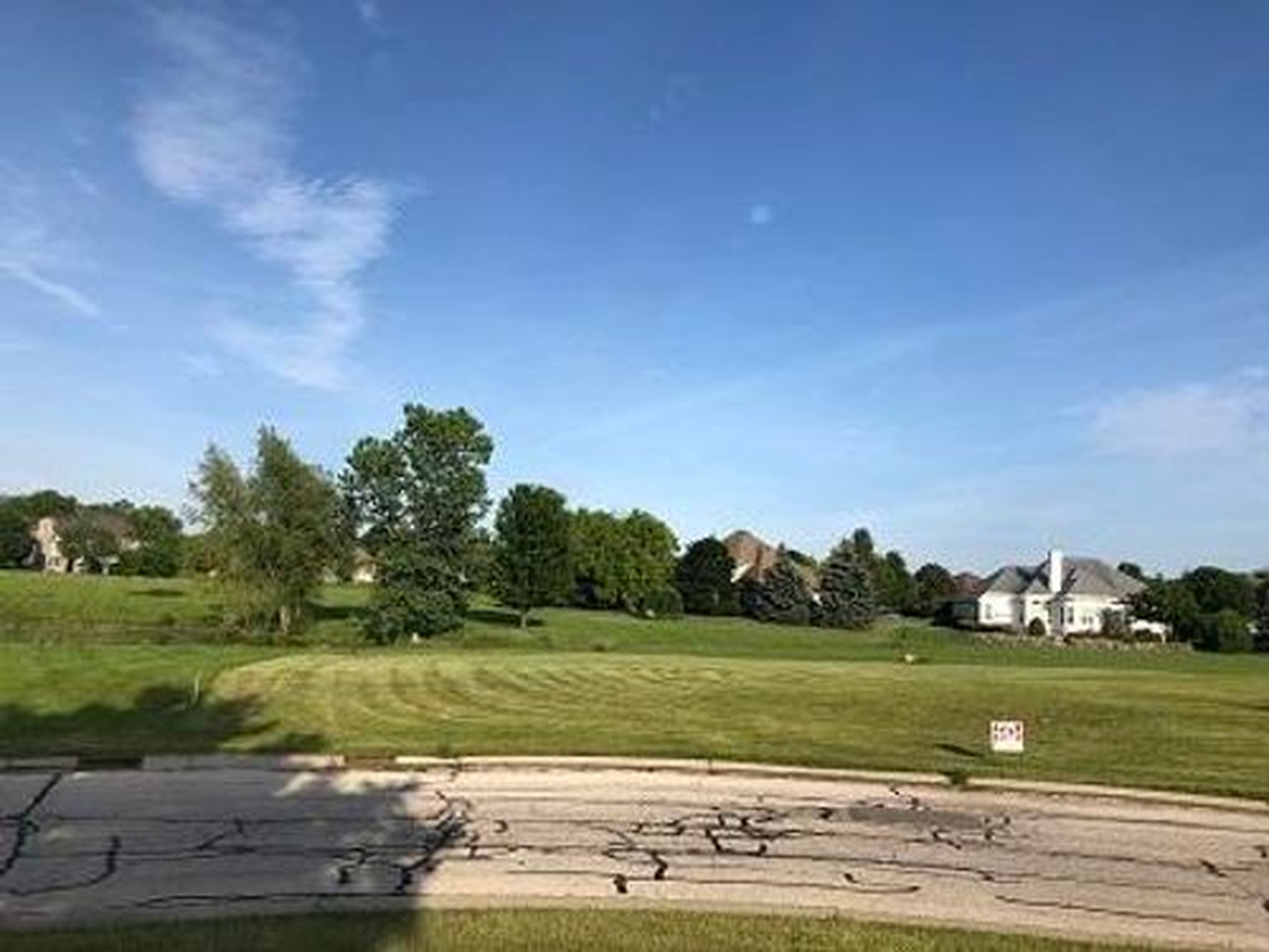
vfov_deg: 49.7
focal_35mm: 28
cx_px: 634
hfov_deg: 63.4
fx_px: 1026
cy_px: 476
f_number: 1.8
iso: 20
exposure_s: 1/2114
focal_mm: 4
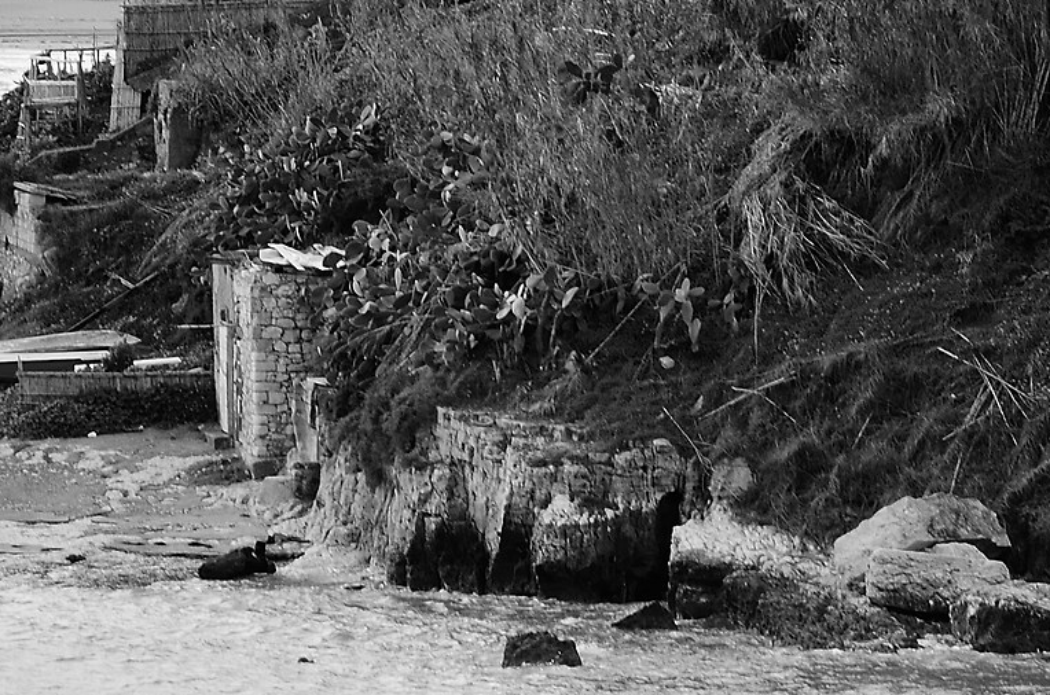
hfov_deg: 4.2
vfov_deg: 2.8
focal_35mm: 495
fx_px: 14395
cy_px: -303
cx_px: 441
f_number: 5.6
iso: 100
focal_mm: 105
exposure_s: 1/125
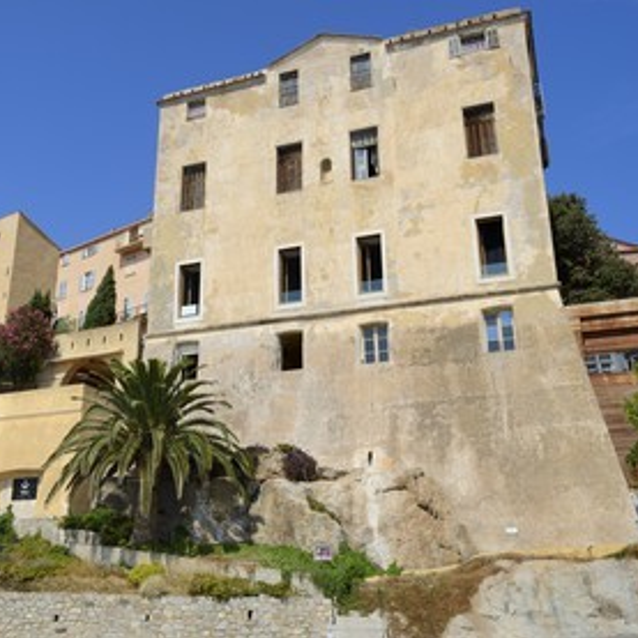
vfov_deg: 41.9
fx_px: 834
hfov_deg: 41.4
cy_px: 320
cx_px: 226
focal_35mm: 40
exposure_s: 1/200
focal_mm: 31
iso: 200
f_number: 16
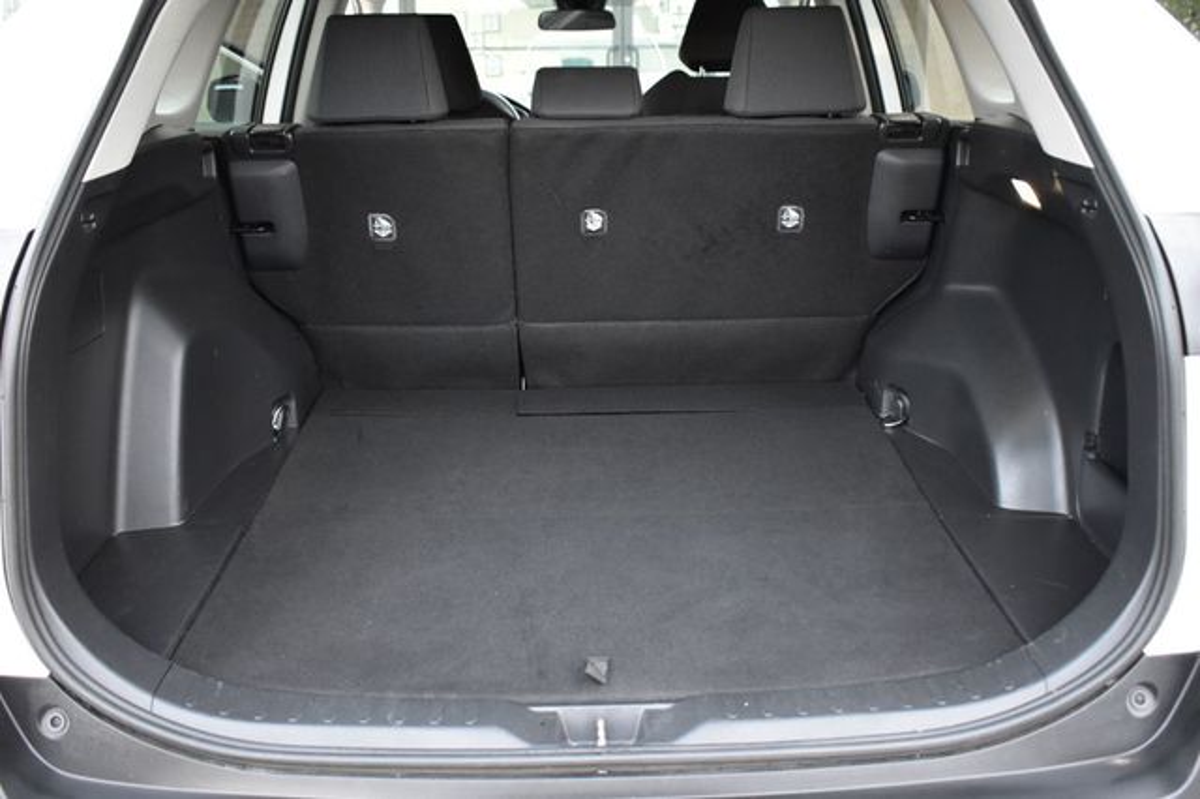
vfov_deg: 38.3
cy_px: 400
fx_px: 1149
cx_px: 600
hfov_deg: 55.1
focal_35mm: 34
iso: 1600
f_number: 4.5
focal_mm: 23
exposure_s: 1/15
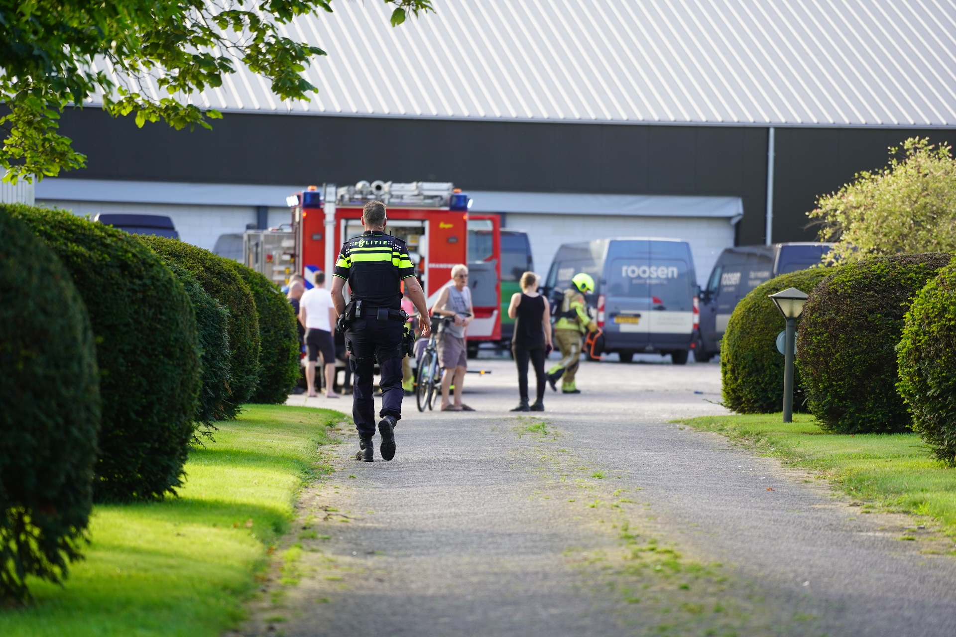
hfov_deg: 10.3
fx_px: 5311
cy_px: 318
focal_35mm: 200
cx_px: 478
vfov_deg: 6.9
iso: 250
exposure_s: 1/250
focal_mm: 200
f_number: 4
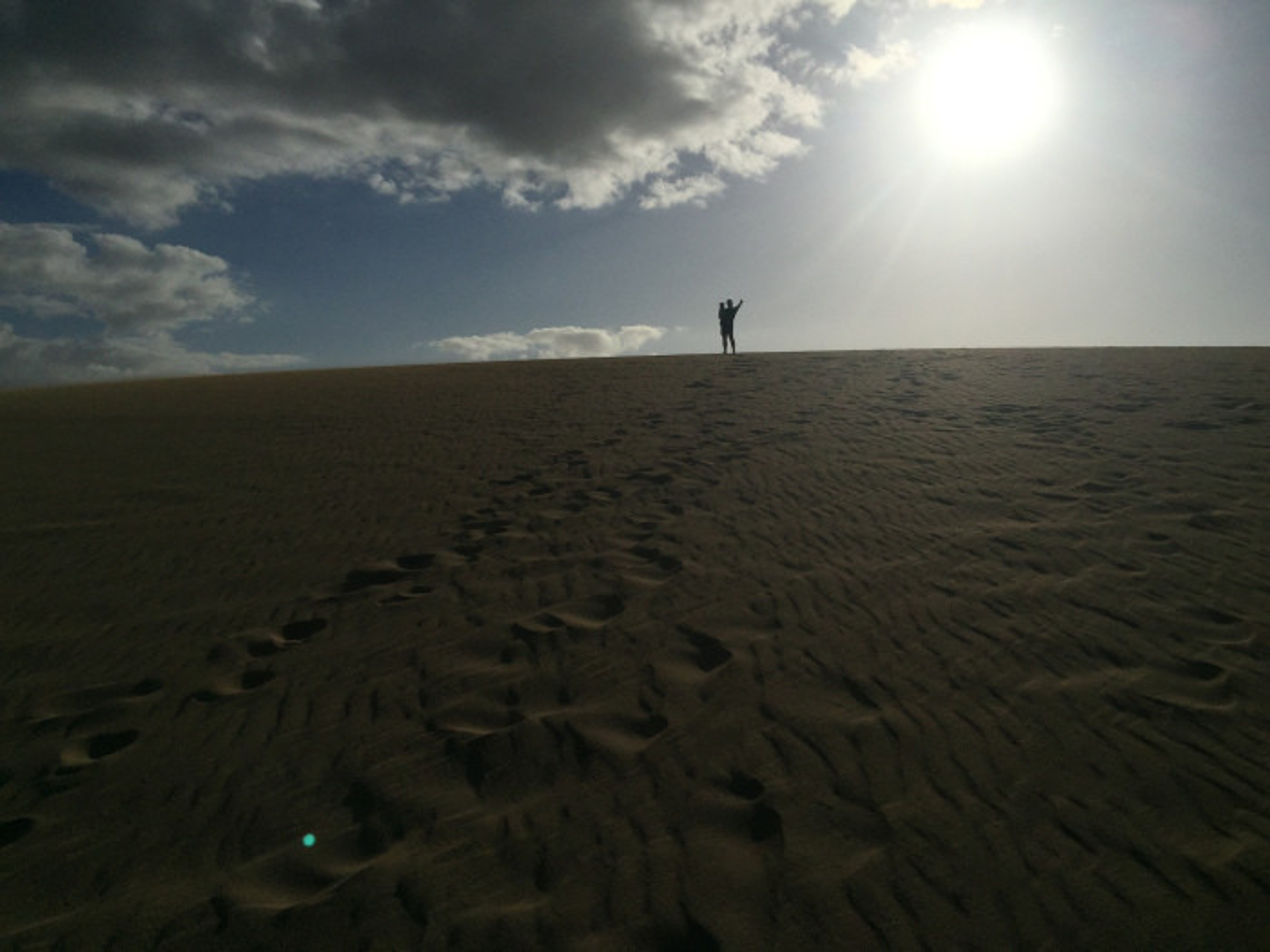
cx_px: 635
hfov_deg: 61.7
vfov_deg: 48.2
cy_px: 476
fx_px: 1064
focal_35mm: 29
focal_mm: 4.15
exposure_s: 1/40000
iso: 32
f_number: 2.2
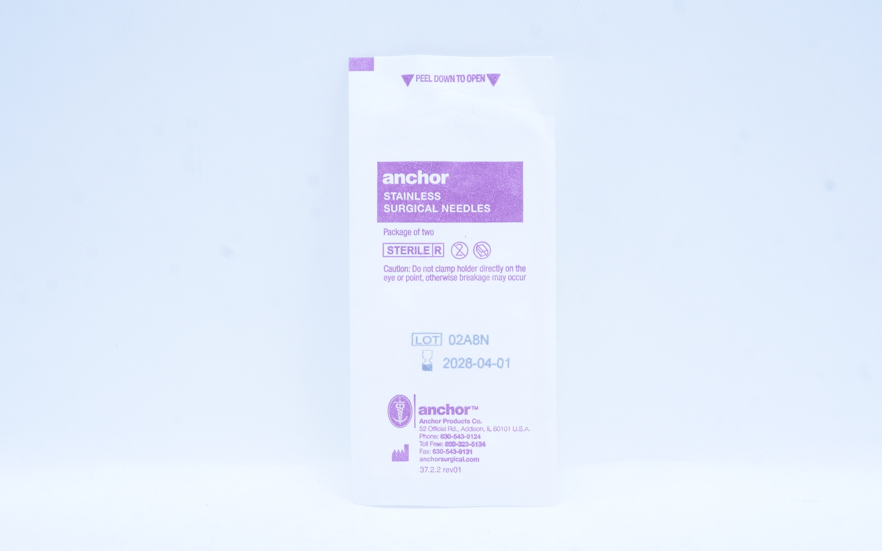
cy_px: 286
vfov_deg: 23.7
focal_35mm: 55
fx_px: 1311
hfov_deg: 37.2
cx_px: 450
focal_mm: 33
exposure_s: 1/13
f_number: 13
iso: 400
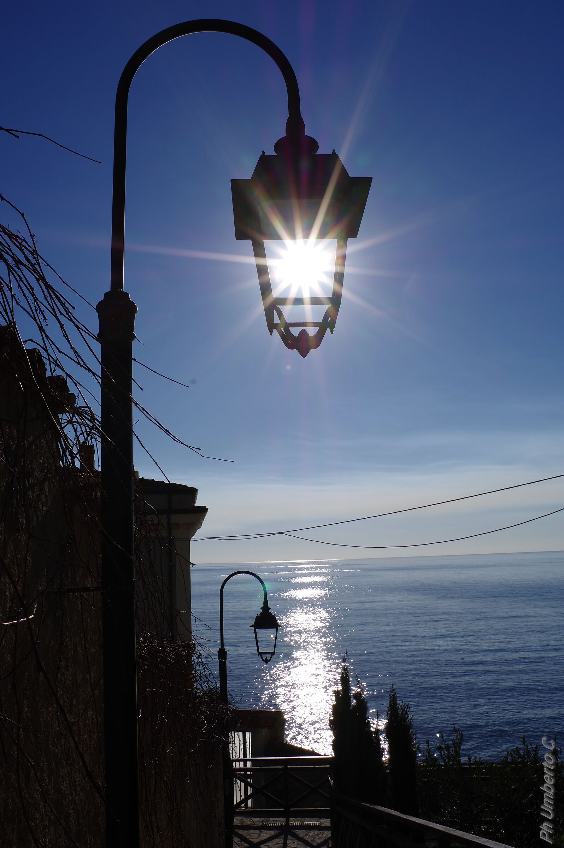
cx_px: 282
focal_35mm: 32
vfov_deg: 59.5
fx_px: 741
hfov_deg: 41.6
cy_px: 424
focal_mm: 21
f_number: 18
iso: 100
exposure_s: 1/400
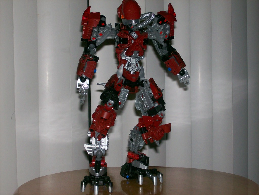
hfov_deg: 27.8
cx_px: 130
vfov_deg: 21.0
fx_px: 524
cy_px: 98
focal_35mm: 70
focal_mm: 11.6
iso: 80
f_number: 3.8
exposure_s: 1/95.5
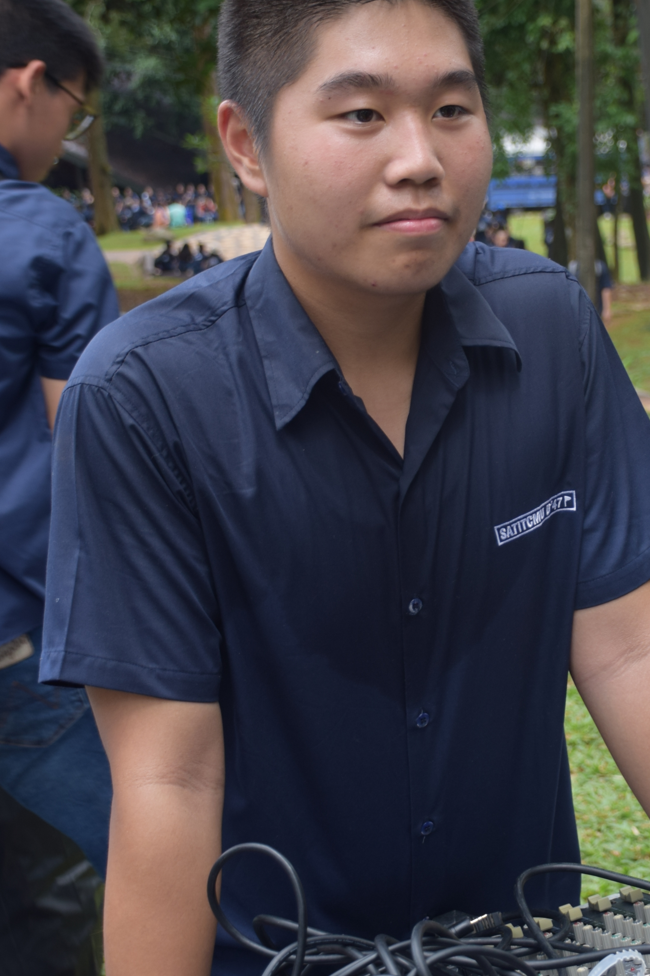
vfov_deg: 25.6
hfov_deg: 17.1
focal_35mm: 79
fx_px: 2139
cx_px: 525
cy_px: 396
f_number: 4
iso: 100
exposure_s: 1/125
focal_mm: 27
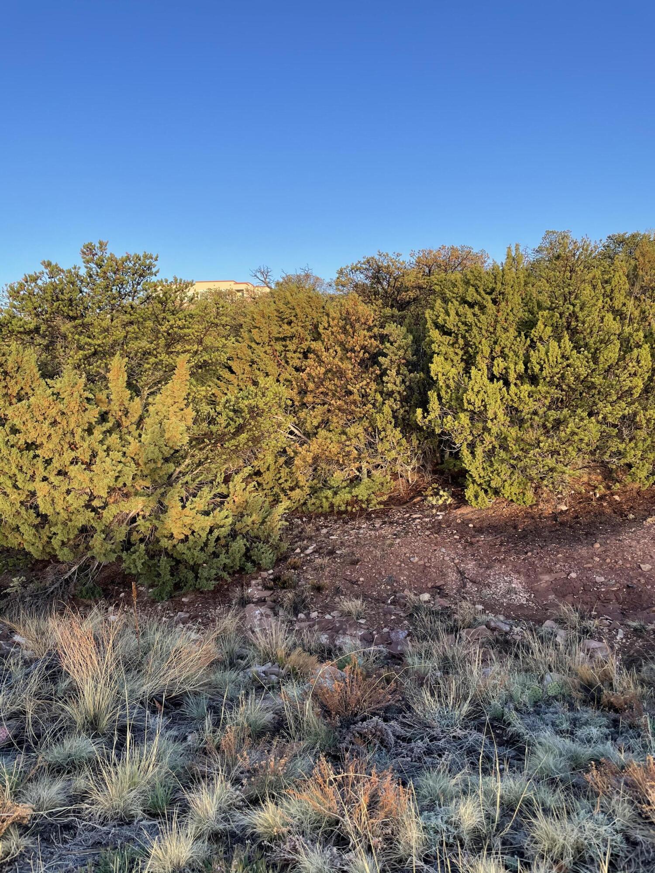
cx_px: 328
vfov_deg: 67.3
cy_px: 436
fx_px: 656
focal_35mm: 26
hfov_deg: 53.1
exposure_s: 1/626
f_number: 1.6
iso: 32
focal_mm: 4.2
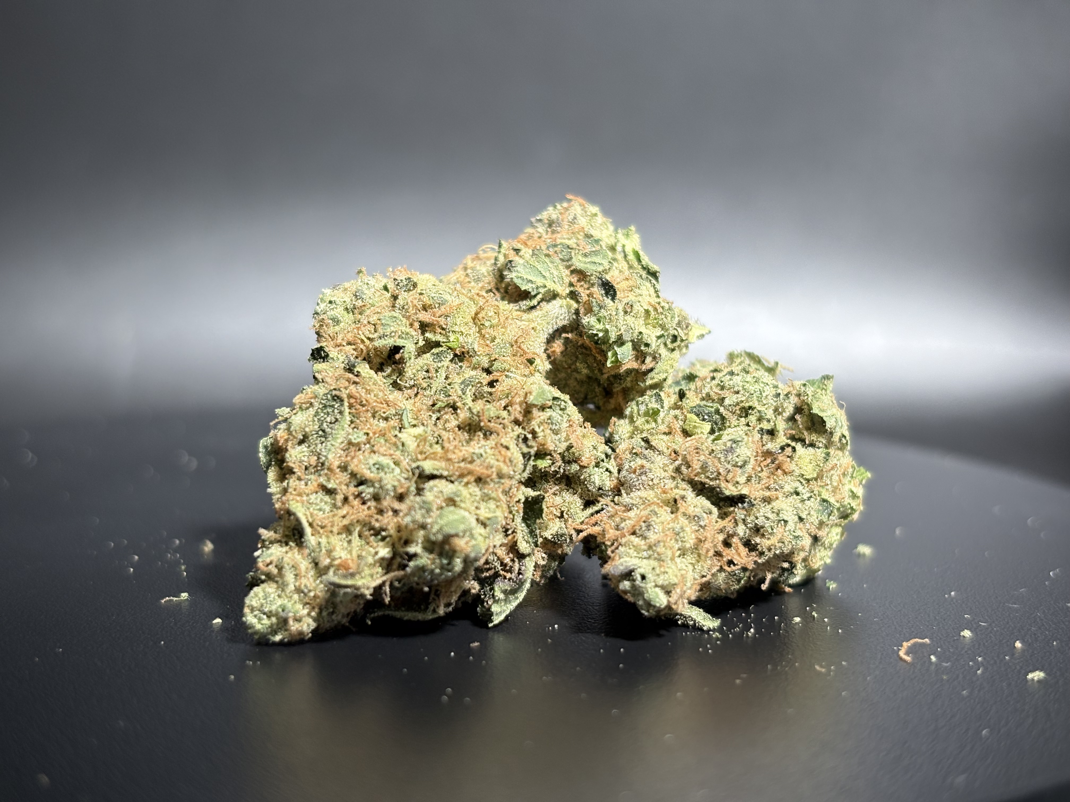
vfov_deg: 28.0
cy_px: 401
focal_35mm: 52
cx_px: 535
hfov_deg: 36.8
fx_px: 1607
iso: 32
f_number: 1.6
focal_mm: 5.96
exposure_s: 1/283
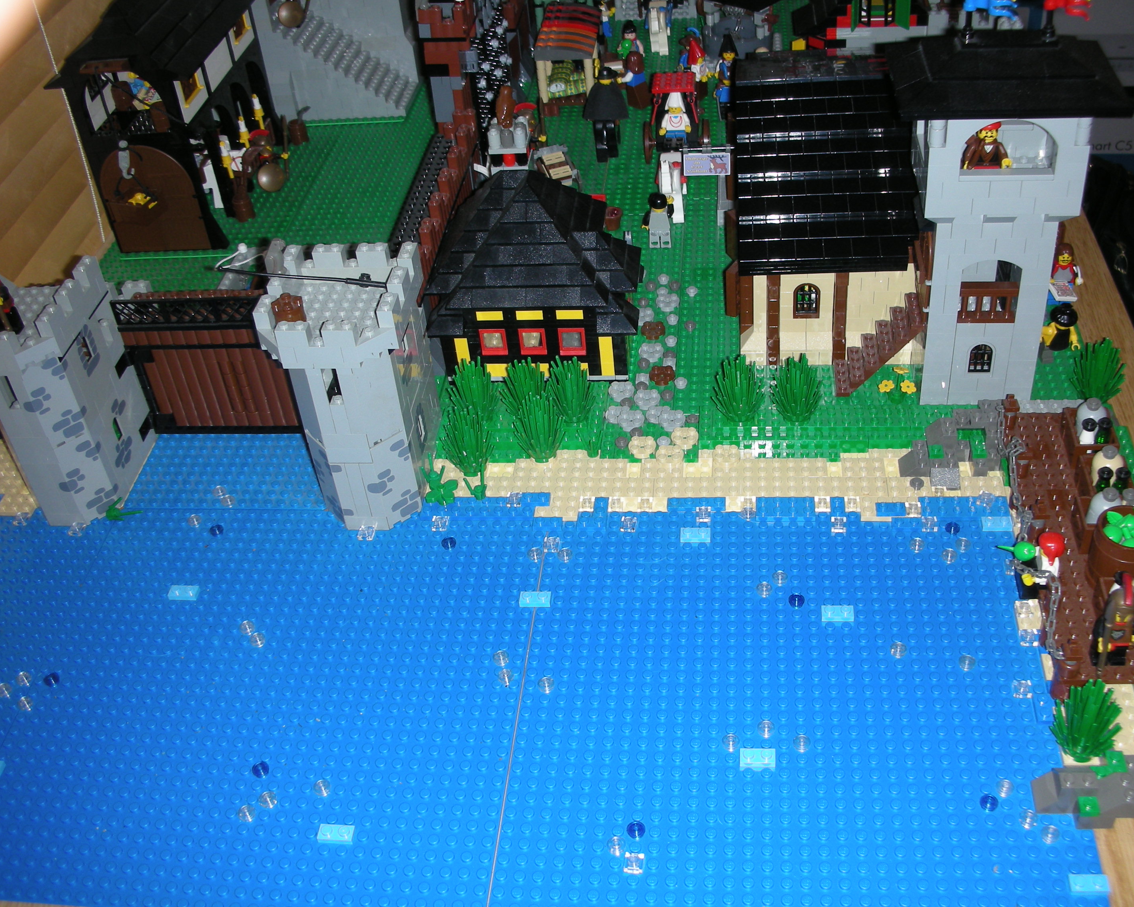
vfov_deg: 40.1
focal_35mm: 37
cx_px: 593
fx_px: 1242
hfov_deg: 49.1
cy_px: 453
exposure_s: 1/60
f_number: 2.8
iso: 50
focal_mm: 5.8
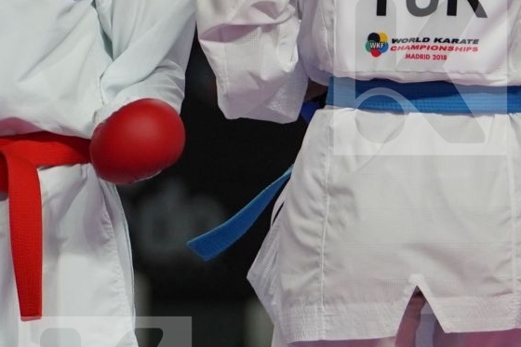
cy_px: 71
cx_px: 105
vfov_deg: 1.7
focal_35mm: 804
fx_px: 11632
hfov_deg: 2.6
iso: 1000
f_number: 2.8
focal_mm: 167
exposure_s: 1/1000
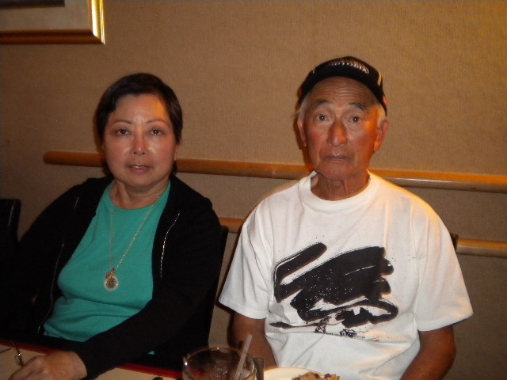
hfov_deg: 45.8
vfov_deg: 35.1
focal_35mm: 41
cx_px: 254
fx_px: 601
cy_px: 190
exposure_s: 1/30
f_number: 3.5
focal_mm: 7.4
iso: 400
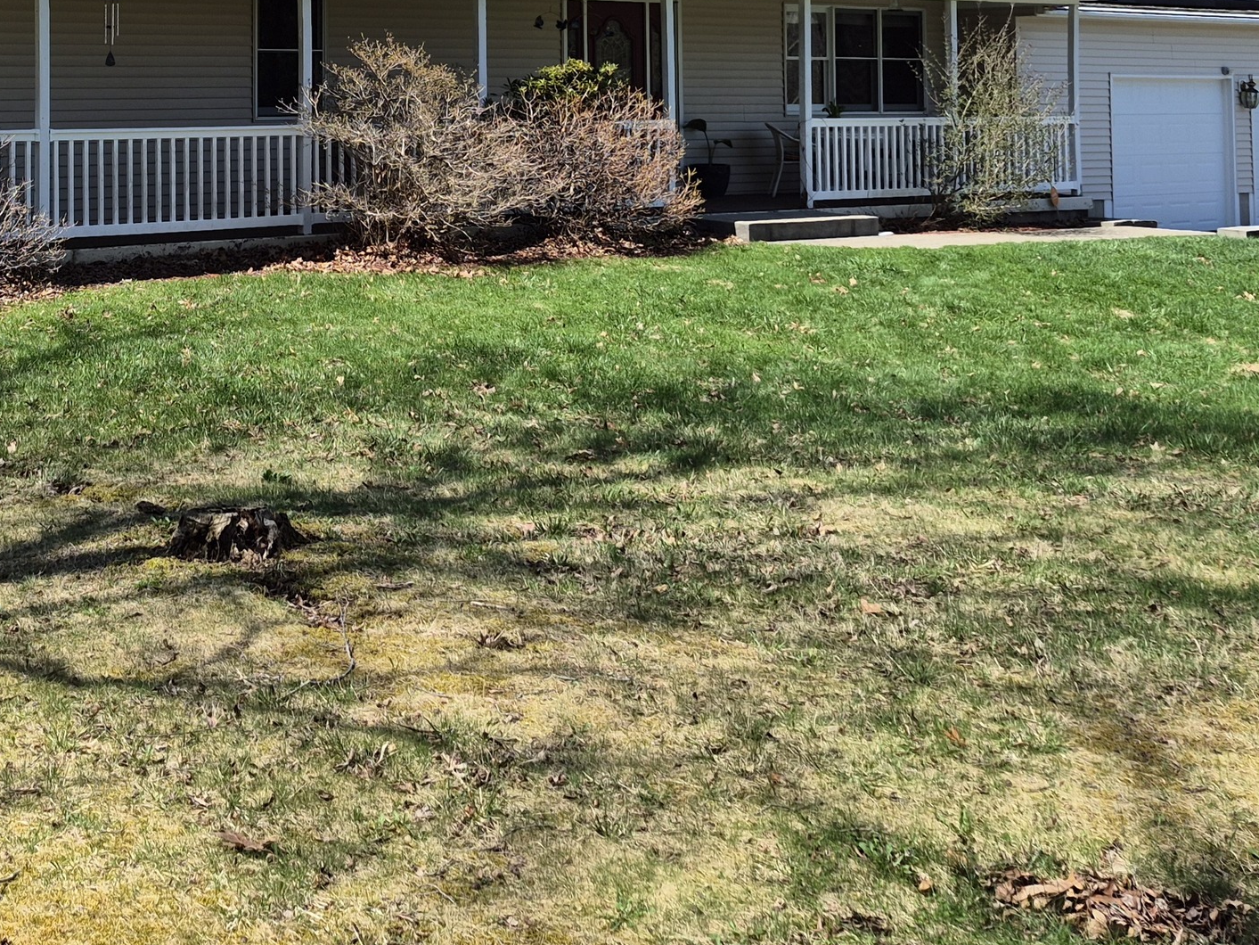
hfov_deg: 37.2
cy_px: -54
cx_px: 301
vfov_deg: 27.1
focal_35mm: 50
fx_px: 1819
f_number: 1.8
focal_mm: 5.4
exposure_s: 1/1400
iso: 25
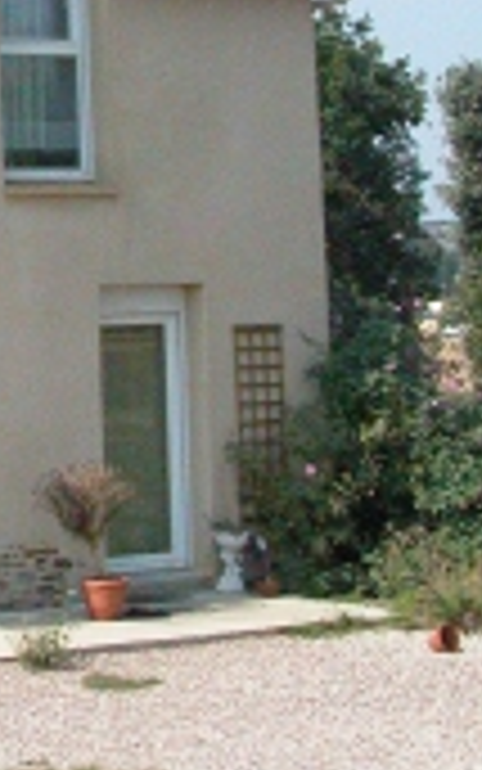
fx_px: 2793
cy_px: -5
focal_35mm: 133
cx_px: -342
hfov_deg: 9.5
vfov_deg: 15.4
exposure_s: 1/2564
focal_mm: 10.7
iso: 800
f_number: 7.3
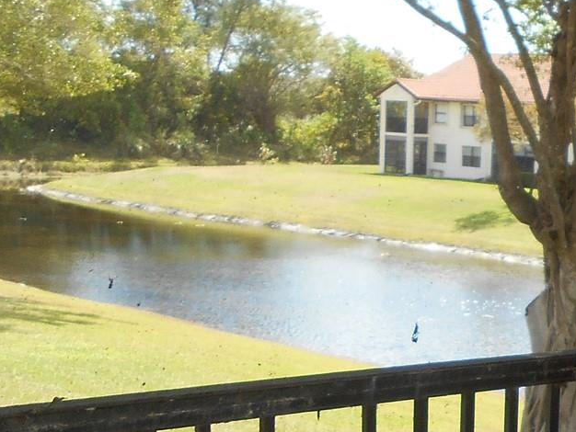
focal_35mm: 85
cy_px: 432
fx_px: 1415
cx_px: 646
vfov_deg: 17.0
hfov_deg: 21.7
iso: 80
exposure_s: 1/200
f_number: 3.2
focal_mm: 4.6
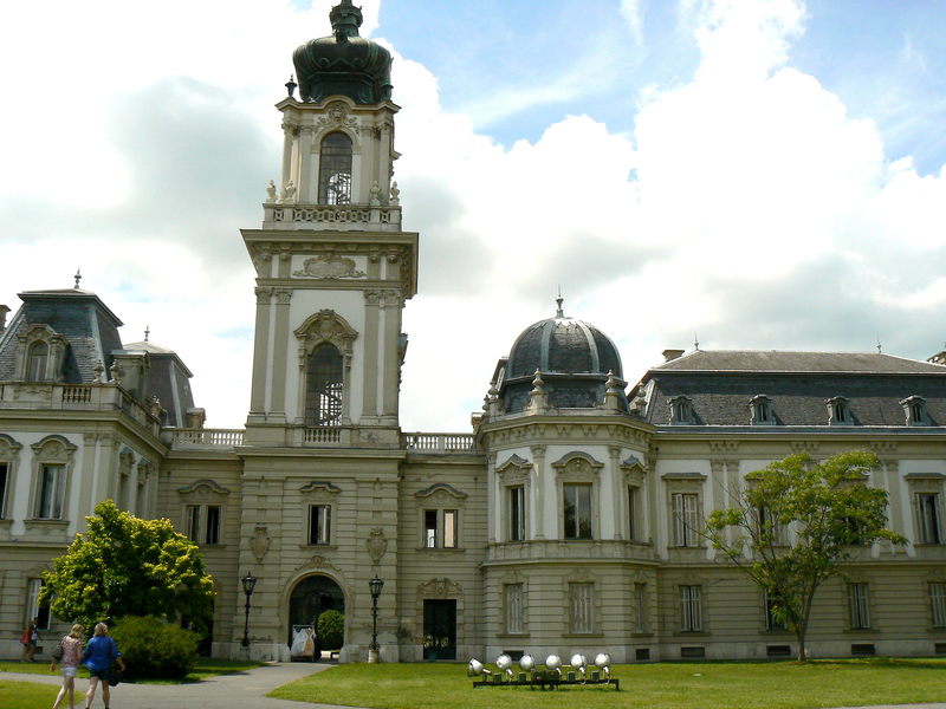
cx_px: 473
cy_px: 354
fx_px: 984
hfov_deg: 51.4
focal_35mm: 36
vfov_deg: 39.7
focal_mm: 6
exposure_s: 1/500
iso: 80
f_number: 8
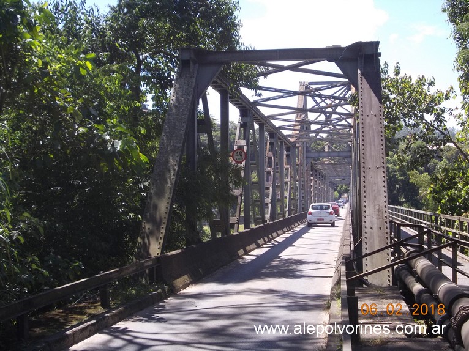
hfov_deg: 32.2
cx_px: 234
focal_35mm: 60
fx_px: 813
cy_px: 176
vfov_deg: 24.4
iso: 140
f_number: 4
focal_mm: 8.5
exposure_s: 1/500
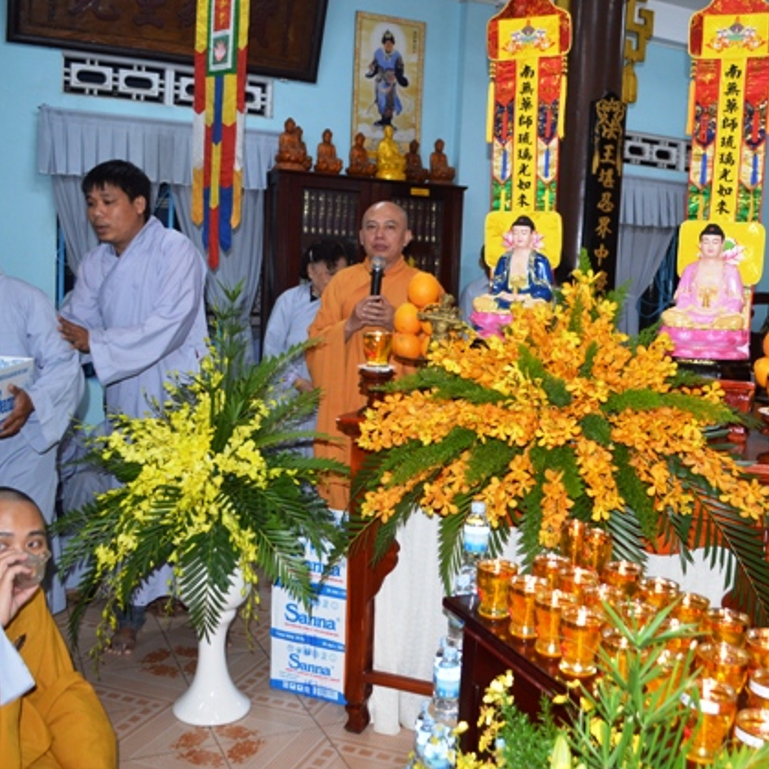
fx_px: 880
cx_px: 457
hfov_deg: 47.0
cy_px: 380
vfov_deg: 47.2
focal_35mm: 35
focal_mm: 18
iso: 560
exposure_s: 1/60
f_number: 3.5
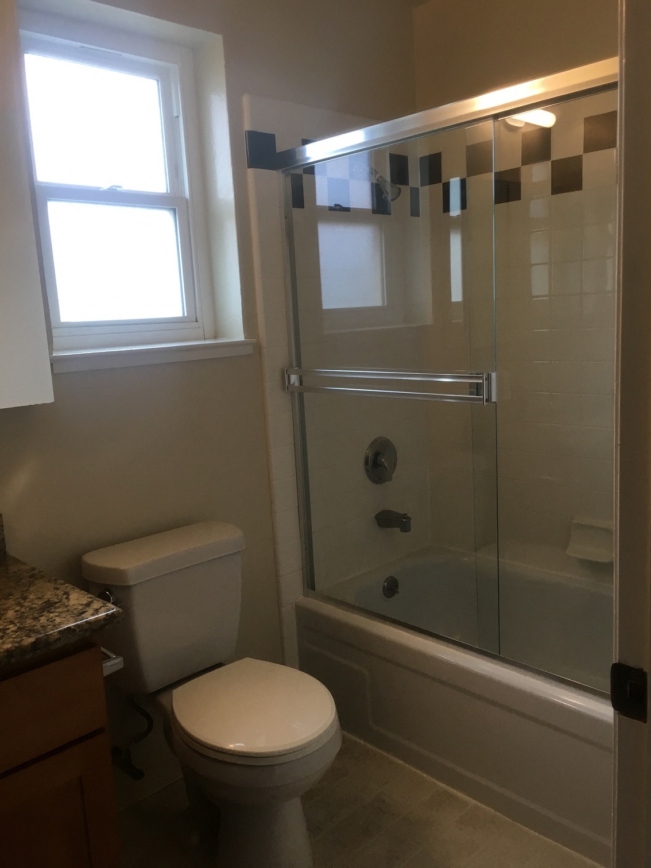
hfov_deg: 48.2
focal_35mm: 29
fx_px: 727
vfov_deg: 61.7
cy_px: 434
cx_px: 326
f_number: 2.2
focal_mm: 4.15
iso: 25
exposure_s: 1/40
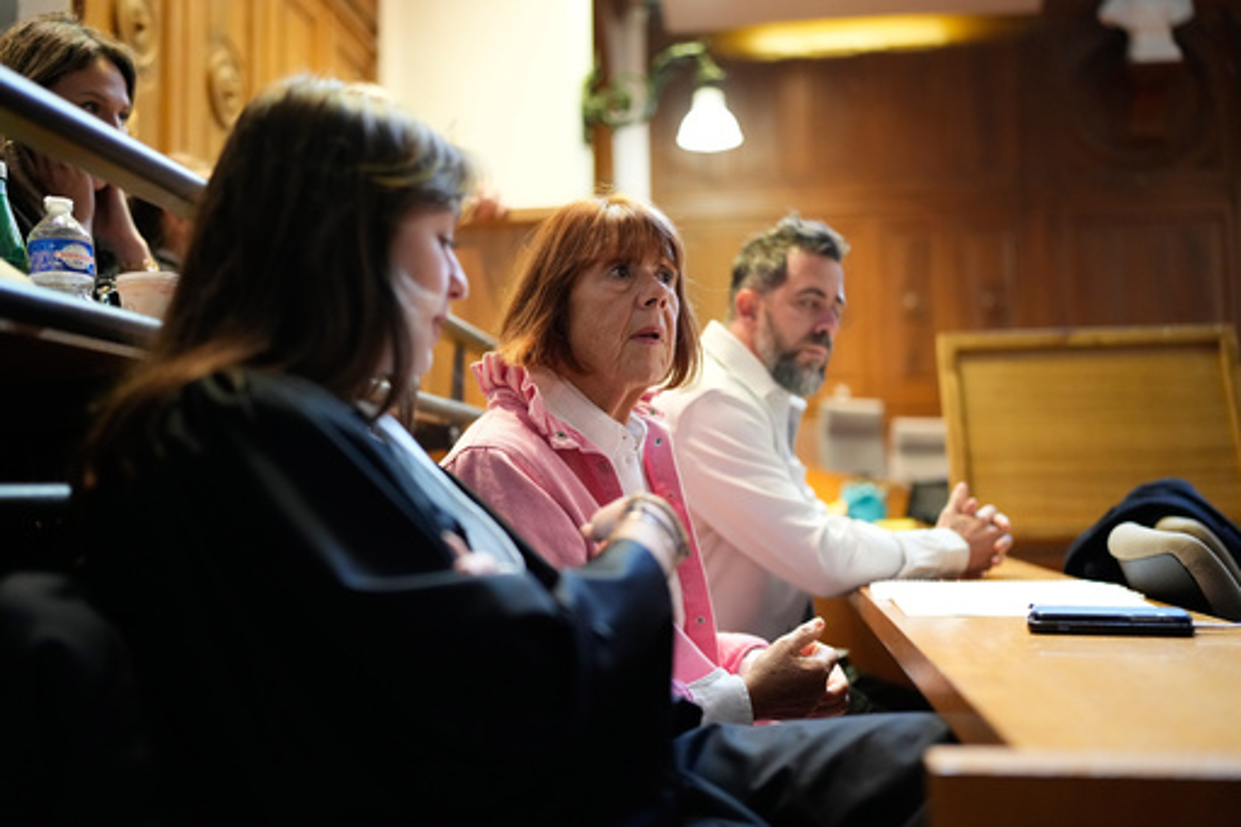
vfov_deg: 37.8
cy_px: 414
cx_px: 620
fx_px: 1206
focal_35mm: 35
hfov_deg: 54.4
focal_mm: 35
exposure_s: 1/320
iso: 3200
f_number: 1.4
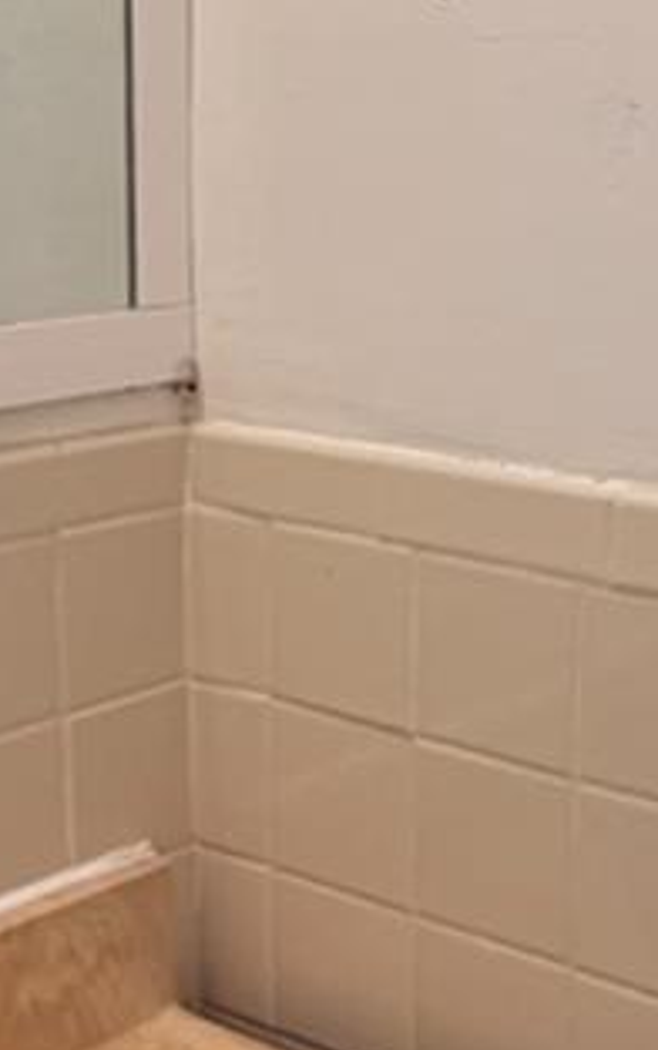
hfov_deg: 18.4
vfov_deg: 28.9
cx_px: 347
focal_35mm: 71
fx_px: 2034
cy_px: 579
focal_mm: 2.22
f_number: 2.2
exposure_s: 1/120
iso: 100
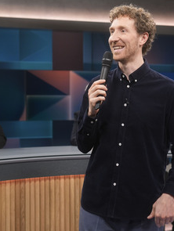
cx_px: 117
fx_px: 441
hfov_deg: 22.2
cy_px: 115
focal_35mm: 66
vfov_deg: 29.4
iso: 640
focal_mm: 30
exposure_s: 1/250
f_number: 2.2
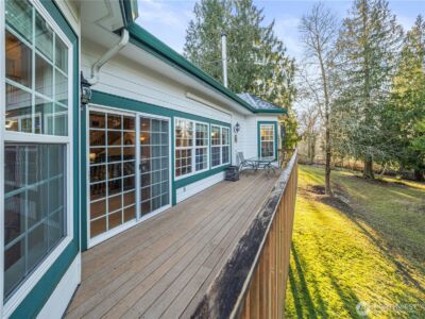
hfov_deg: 102.1
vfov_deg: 85.7
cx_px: 212
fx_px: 172
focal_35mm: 14
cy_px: 160
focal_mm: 7
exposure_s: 1/40
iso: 100
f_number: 4
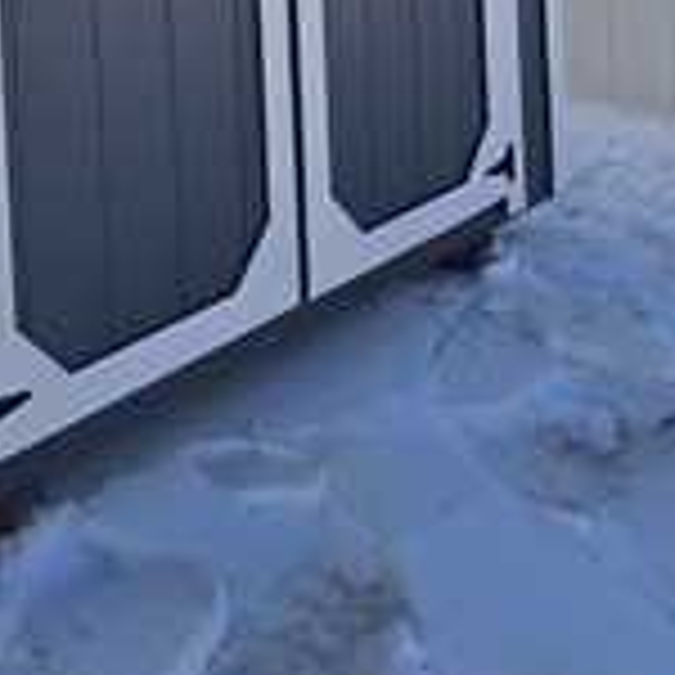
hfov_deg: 32.3
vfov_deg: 29.4
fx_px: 1015
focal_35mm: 46
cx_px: -72
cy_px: -212
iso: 40
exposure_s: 1/2929
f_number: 1.9
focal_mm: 2.2
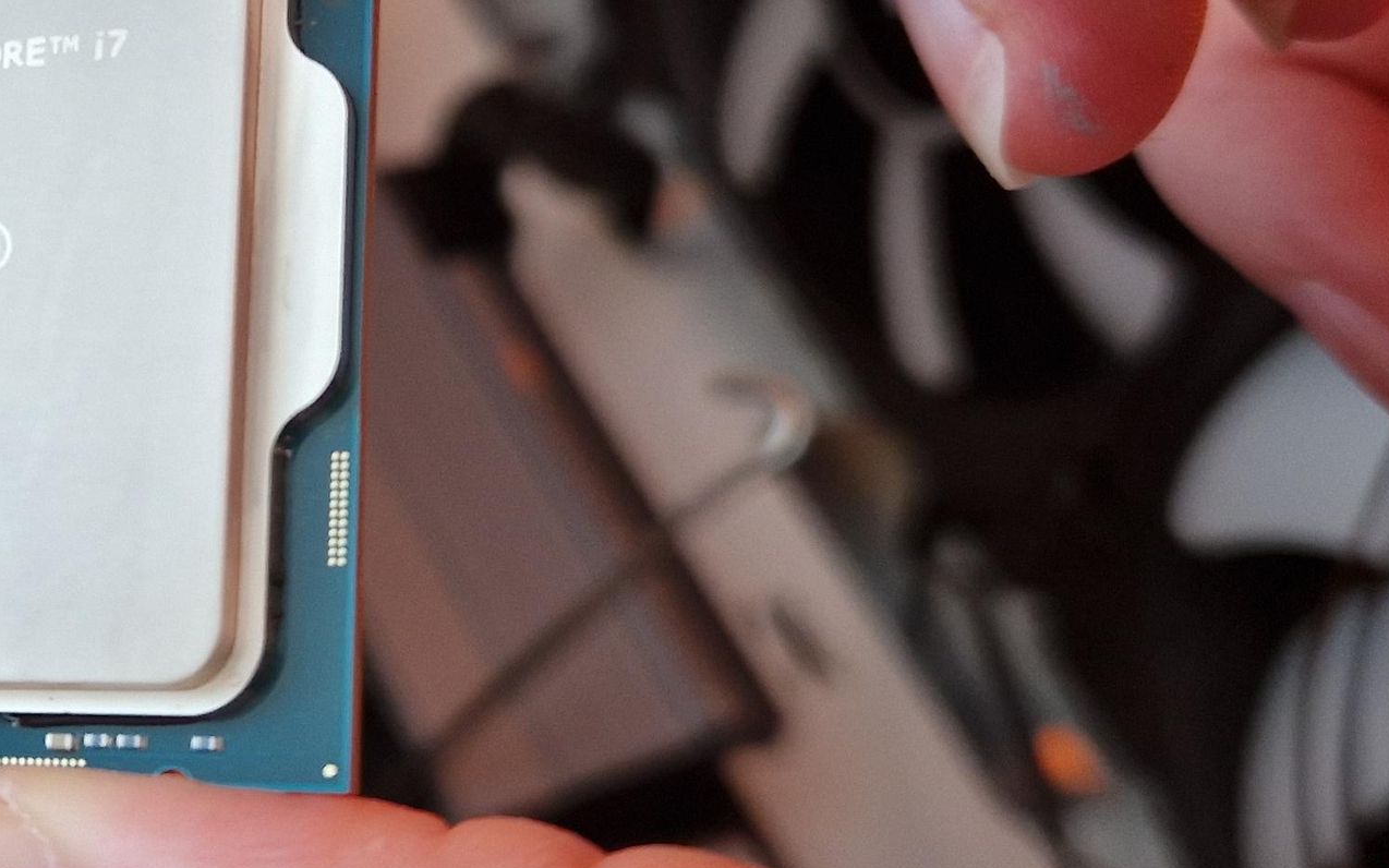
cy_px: 227
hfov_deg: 37.7
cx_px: 86
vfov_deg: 26.0
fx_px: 1855
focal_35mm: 49
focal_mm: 5.4
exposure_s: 1/26
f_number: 1.8
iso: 250
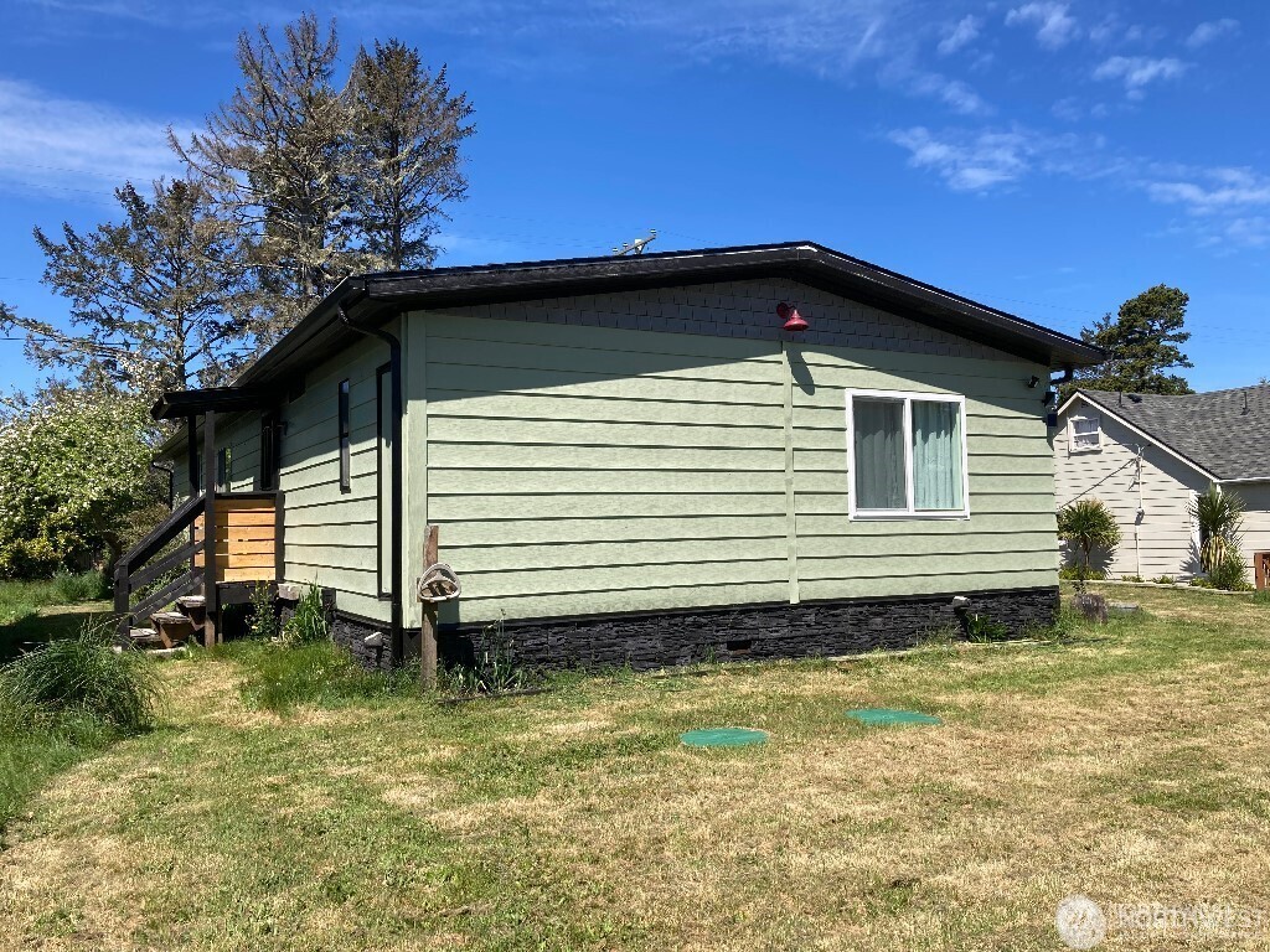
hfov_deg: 63.4
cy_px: 476
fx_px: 1027
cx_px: 635
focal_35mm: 28
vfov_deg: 49.7
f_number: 1.8
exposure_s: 1/1946
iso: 20
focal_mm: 3.99
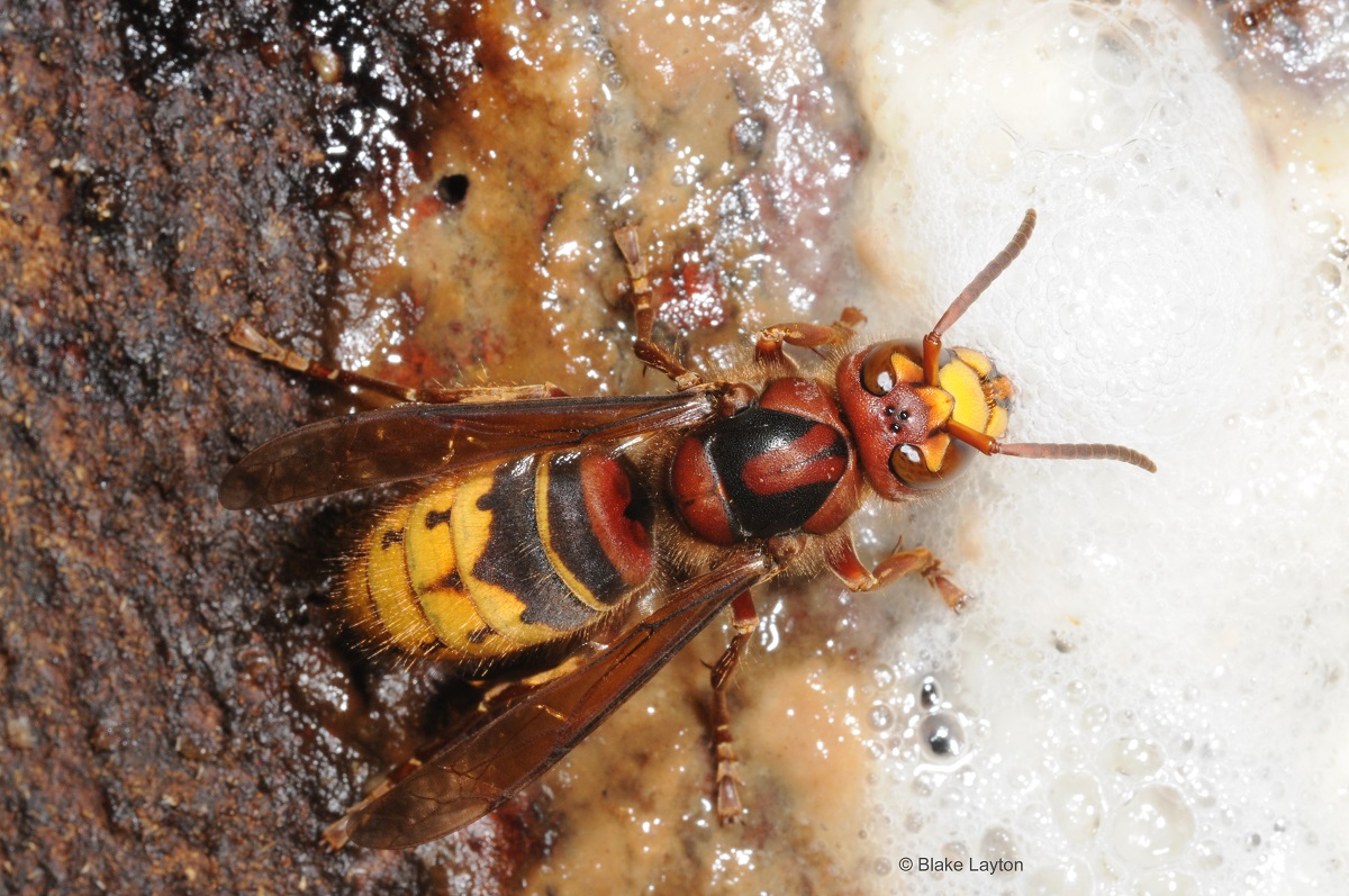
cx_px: 674
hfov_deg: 13.1
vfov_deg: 8.7
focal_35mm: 158
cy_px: 448
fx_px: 5895
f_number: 32
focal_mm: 105
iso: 400
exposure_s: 1/250
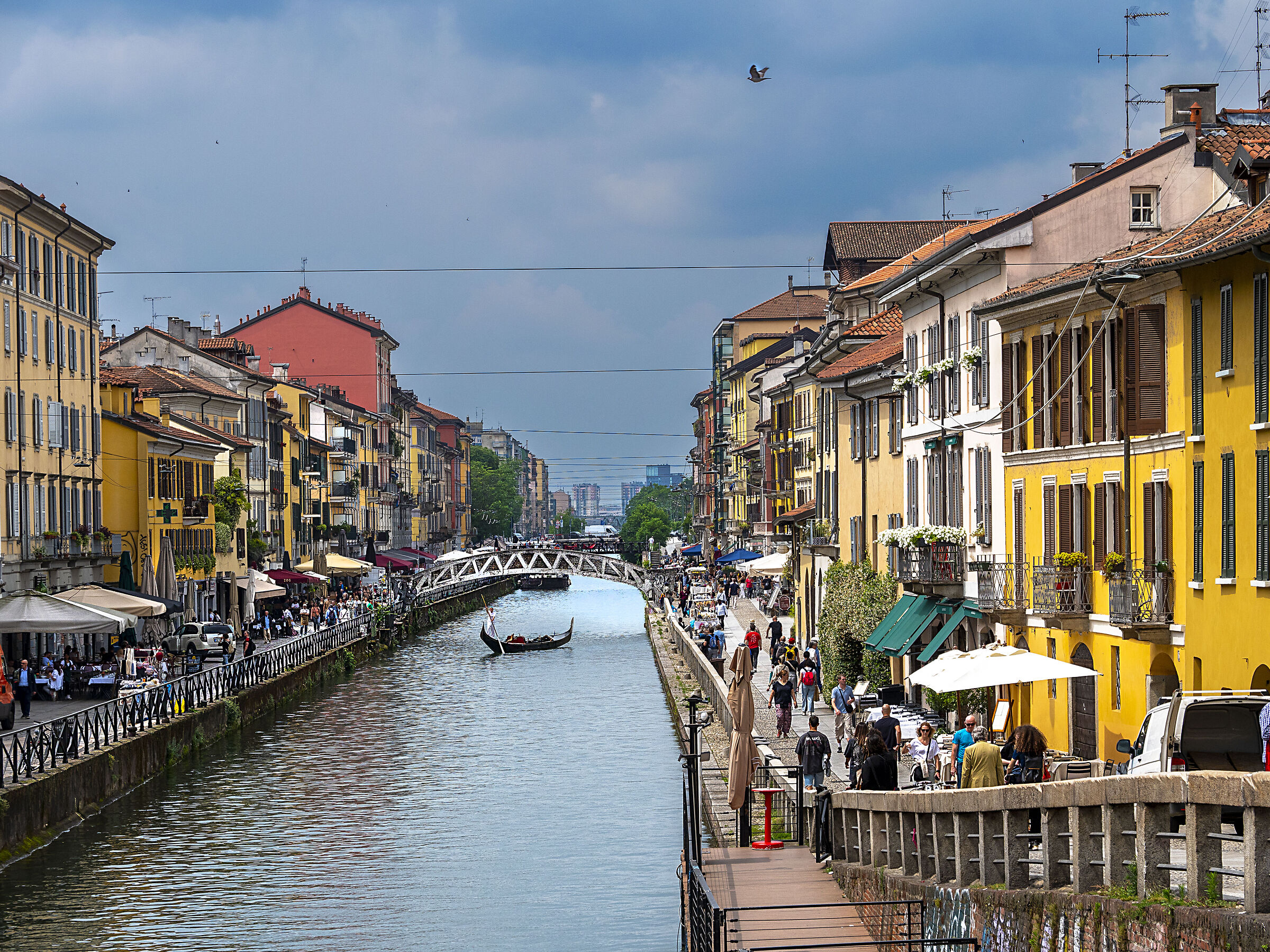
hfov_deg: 16.4
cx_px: 635
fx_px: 4403
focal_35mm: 120
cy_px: 476
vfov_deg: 12.3
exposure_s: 1/640
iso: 200
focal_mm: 60
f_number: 6.3
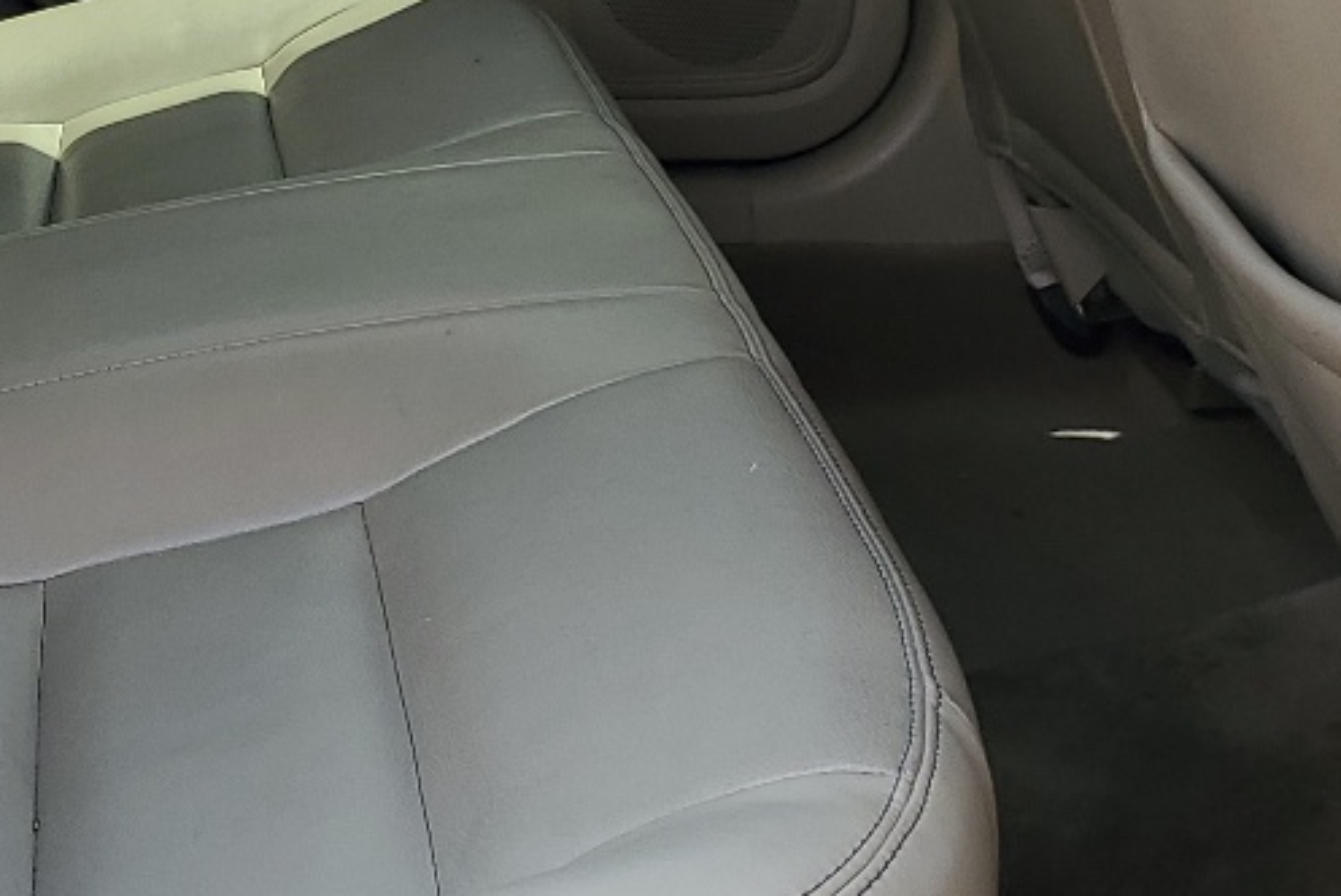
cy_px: 59
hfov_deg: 23.1
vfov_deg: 15.5
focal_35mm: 87
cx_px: 286
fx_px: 3243
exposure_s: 1/417
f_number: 1.5
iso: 50
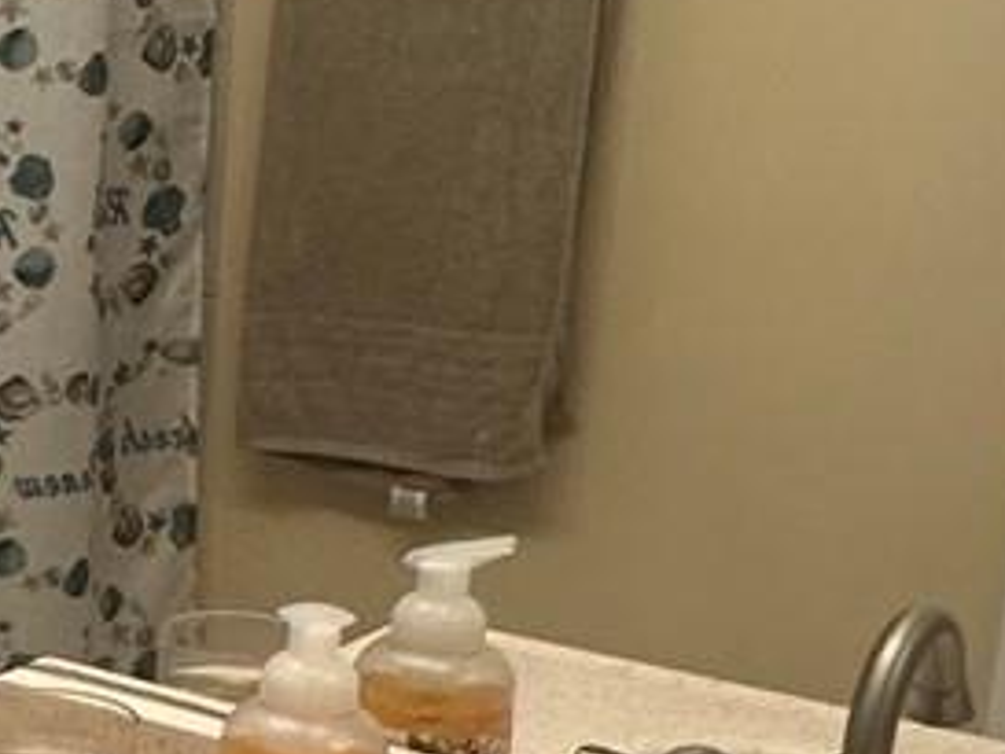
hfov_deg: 17.9
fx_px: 2382
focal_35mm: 82
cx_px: -913
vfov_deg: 18.0
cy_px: 504
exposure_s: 1/120
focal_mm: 2.22
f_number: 2.2
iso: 200
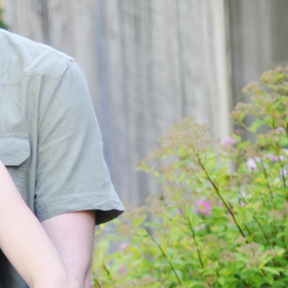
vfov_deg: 6.2
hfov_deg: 6.2
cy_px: 415
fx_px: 2645
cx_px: -83
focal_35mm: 281
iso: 320
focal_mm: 50
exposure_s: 1/1600
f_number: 1.4
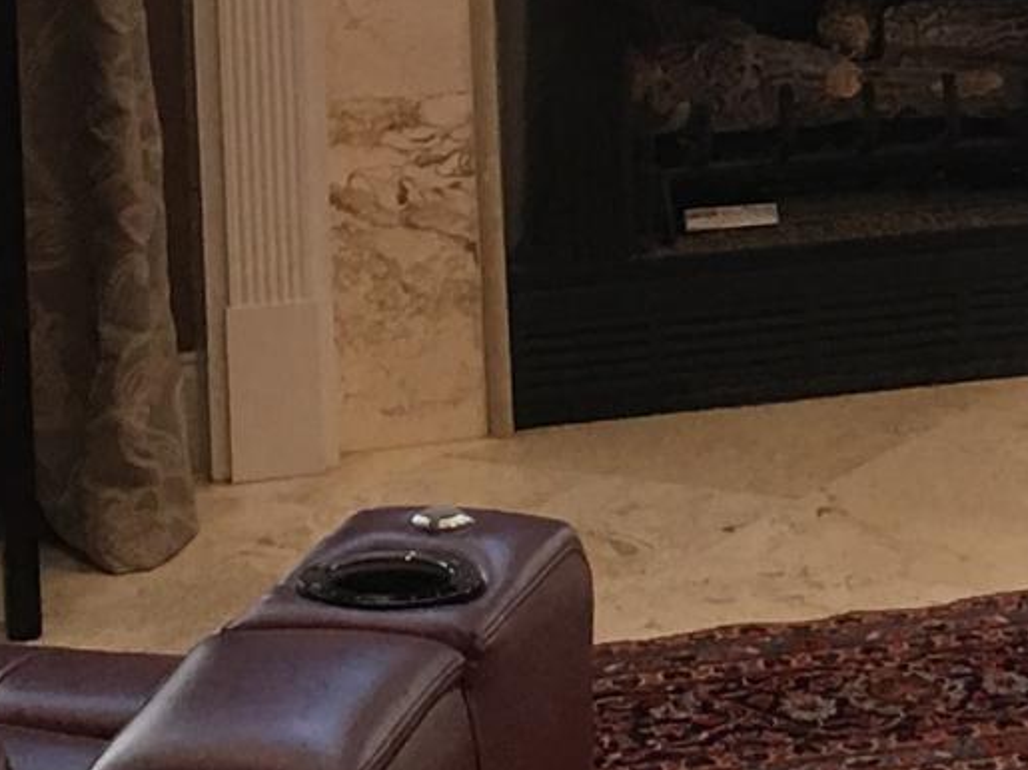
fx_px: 5018
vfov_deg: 8.7
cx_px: 1403
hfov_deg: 11.3
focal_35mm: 169
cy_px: 0
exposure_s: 1/30
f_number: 2.2
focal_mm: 4.15
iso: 32
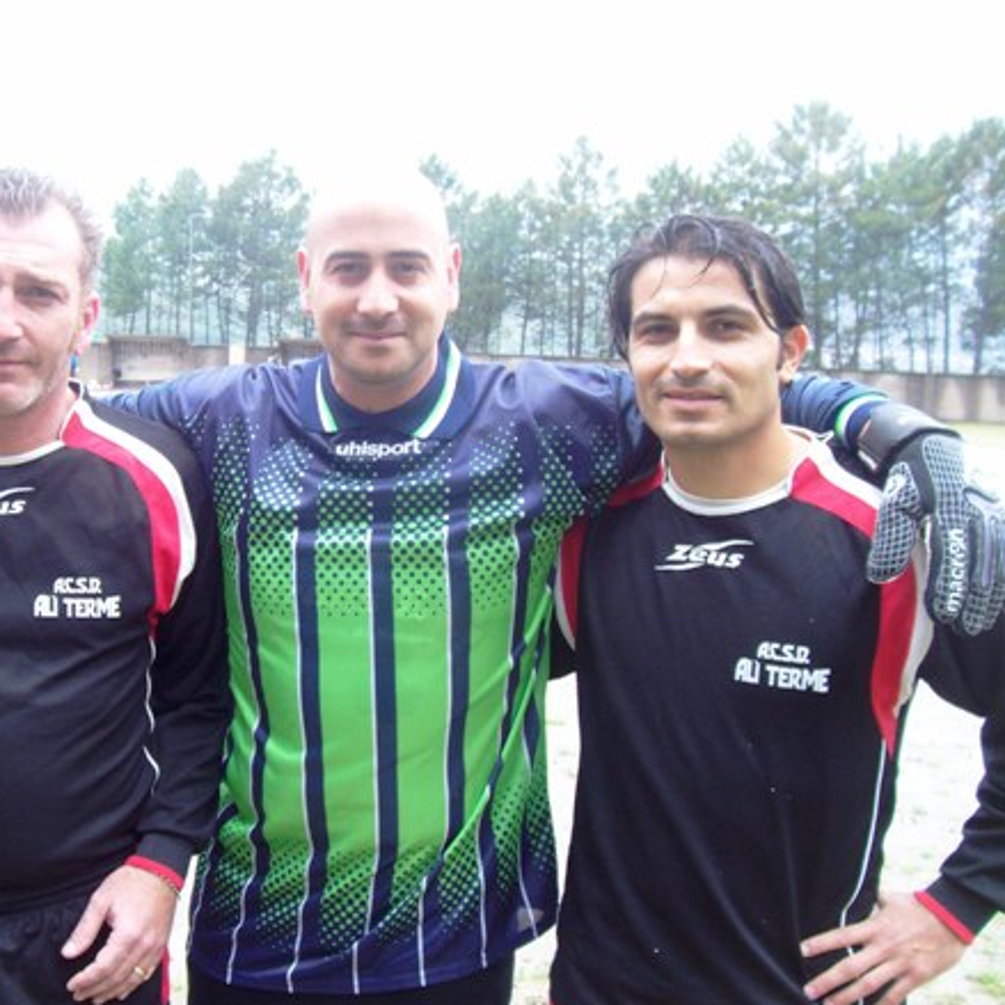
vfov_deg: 40.9
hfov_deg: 40.5
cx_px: 349
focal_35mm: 41
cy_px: 509
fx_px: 1347
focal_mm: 5.6
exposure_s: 1/87.3
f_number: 2.7
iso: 80
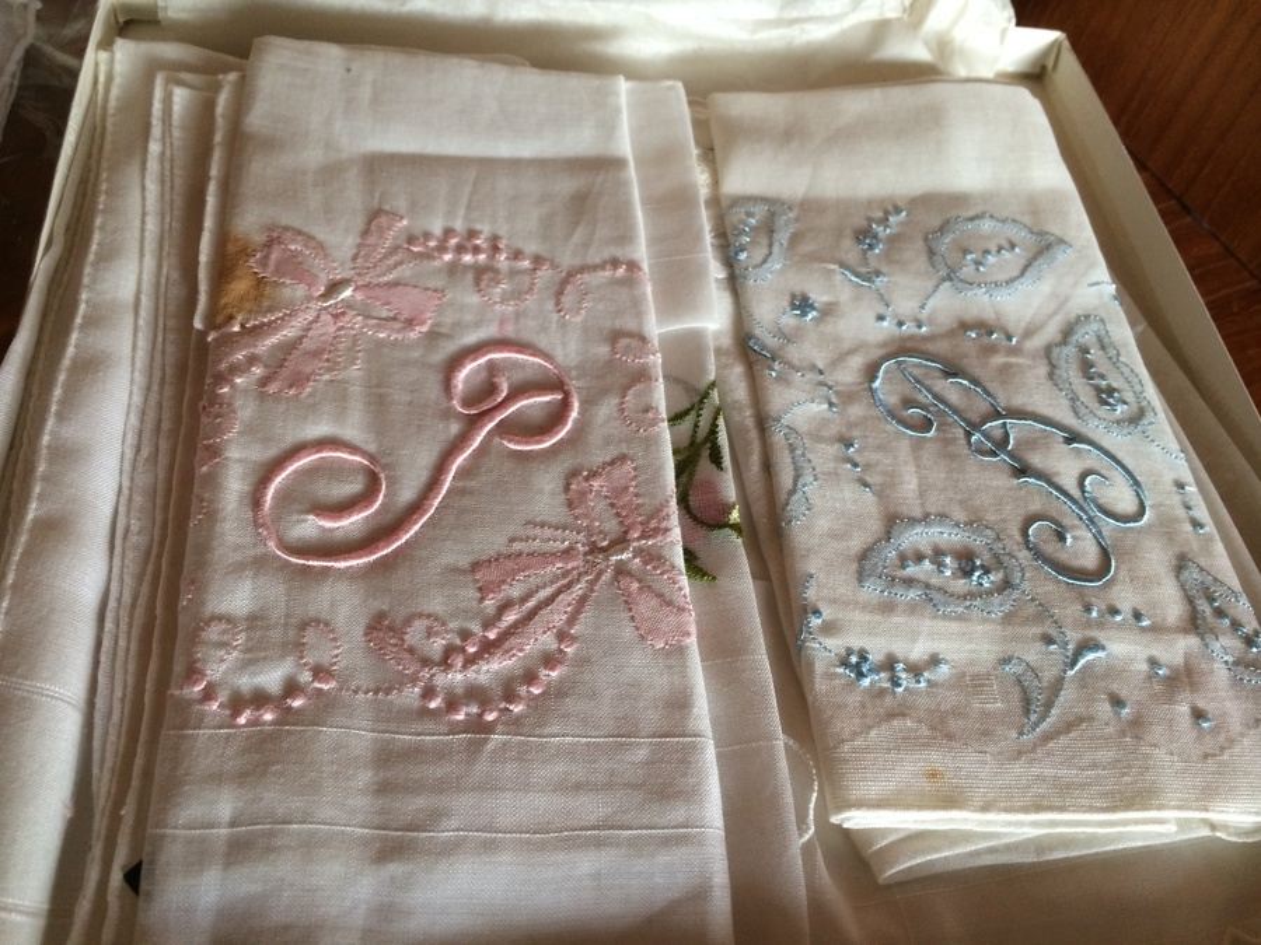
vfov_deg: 46.8
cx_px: 630
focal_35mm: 30
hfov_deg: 60.0
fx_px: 1093
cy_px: 472
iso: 125
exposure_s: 1/30
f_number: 2.2
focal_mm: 4.12
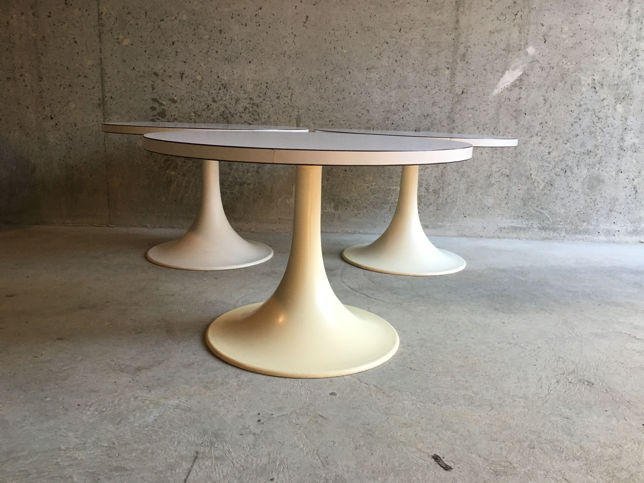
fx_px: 540
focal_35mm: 29
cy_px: 242
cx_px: 322
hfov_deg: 61.7
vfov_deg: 48.2
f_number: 2.2
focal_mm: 4.15
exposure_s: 1/33
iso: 64
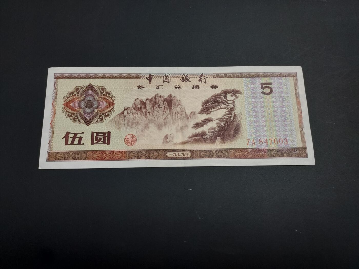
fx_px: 249
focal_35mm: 24
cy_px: 134
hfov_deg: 71.6
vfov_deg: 56.8
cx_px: 180
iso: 160
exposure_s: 1/60
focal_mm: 4.6
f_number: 1.8
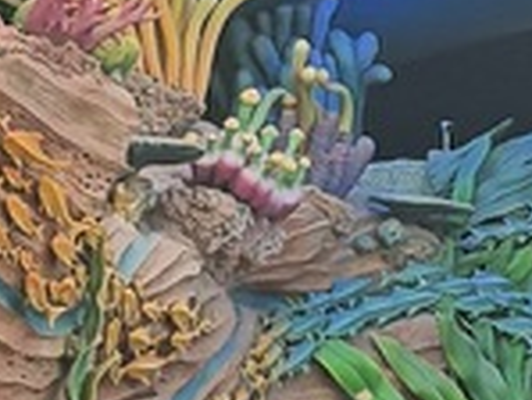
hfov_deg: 5.9
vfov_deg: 4.5
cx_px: 960
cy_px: -171
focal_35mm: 330
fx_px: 5076
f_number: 1.78
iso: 400
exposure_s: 1/40
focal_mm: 6.76
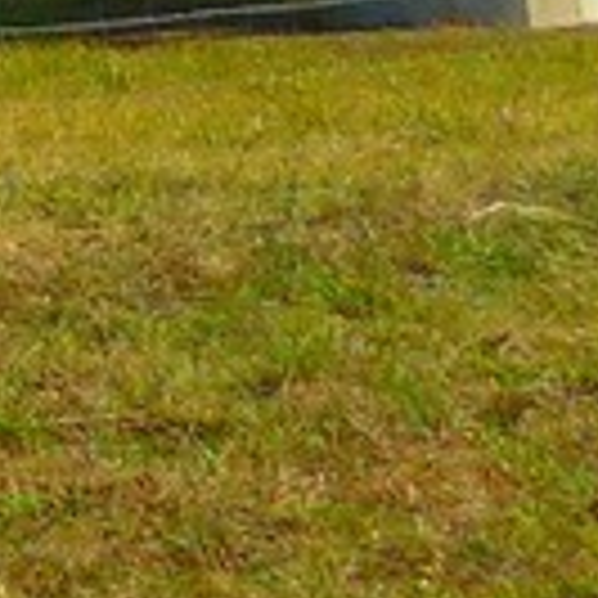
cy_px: -1205
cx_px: -1257
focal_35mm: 265
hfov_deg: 6.1
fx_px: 5179
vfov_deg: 6.1
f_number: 6.4
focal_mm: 5.3
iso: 125
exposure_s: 1/400
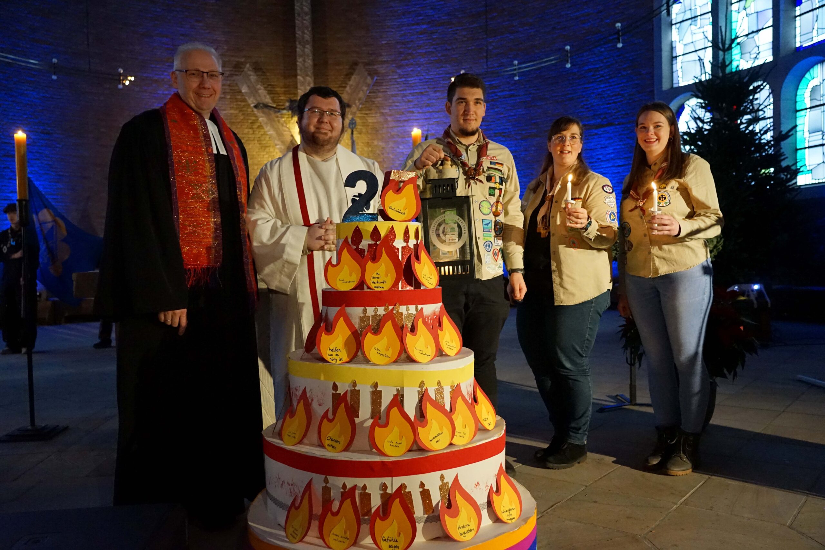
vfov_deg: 43.6
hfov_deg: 61.9
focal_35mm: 30
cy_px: 275
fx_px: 687
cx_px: 412
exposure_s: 1/80
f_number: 4
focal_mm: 30
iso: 6400
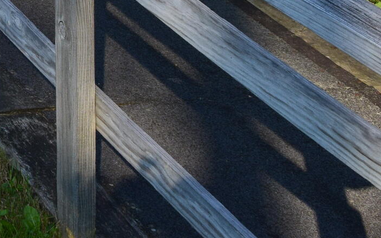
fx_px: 1350
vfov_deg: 9.2
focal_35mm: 130
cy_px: -292
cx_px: -312
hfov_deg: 14.2
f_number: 11
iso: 400
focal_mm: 20
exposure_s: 1/400
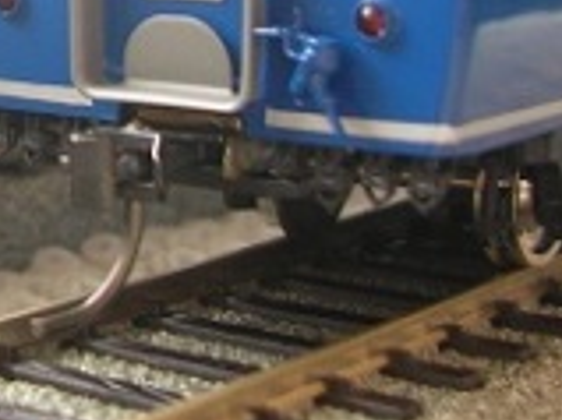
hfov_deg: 17.2
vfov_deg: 13.0
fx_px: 1785
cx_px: -95
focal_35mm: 110
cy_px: -134
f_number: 2.8
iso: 50
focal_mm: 5.8
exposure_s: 1/5.4
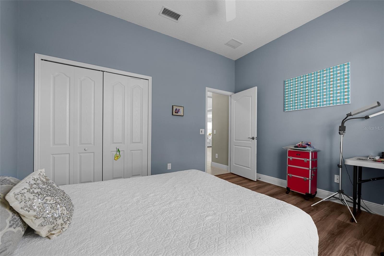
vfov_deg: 81.2
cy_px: 128
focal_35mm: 14
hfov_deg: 104.2
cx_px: 192
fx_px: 149
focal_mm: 14
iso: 250
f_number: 9
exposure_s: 1/1.25
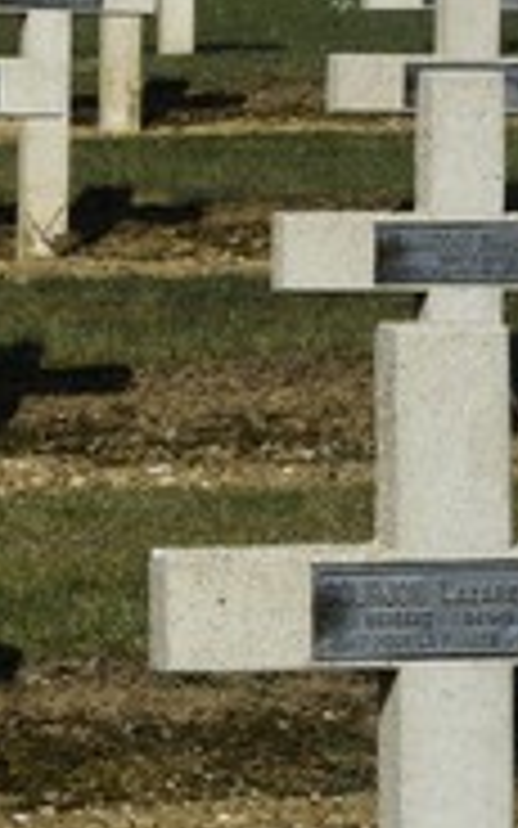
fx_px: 7092
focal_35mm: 314
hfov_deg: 4.2
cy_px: 243
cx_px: -198
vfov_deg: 6.7
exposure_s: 1/200
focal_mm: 135
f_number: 20
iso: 200
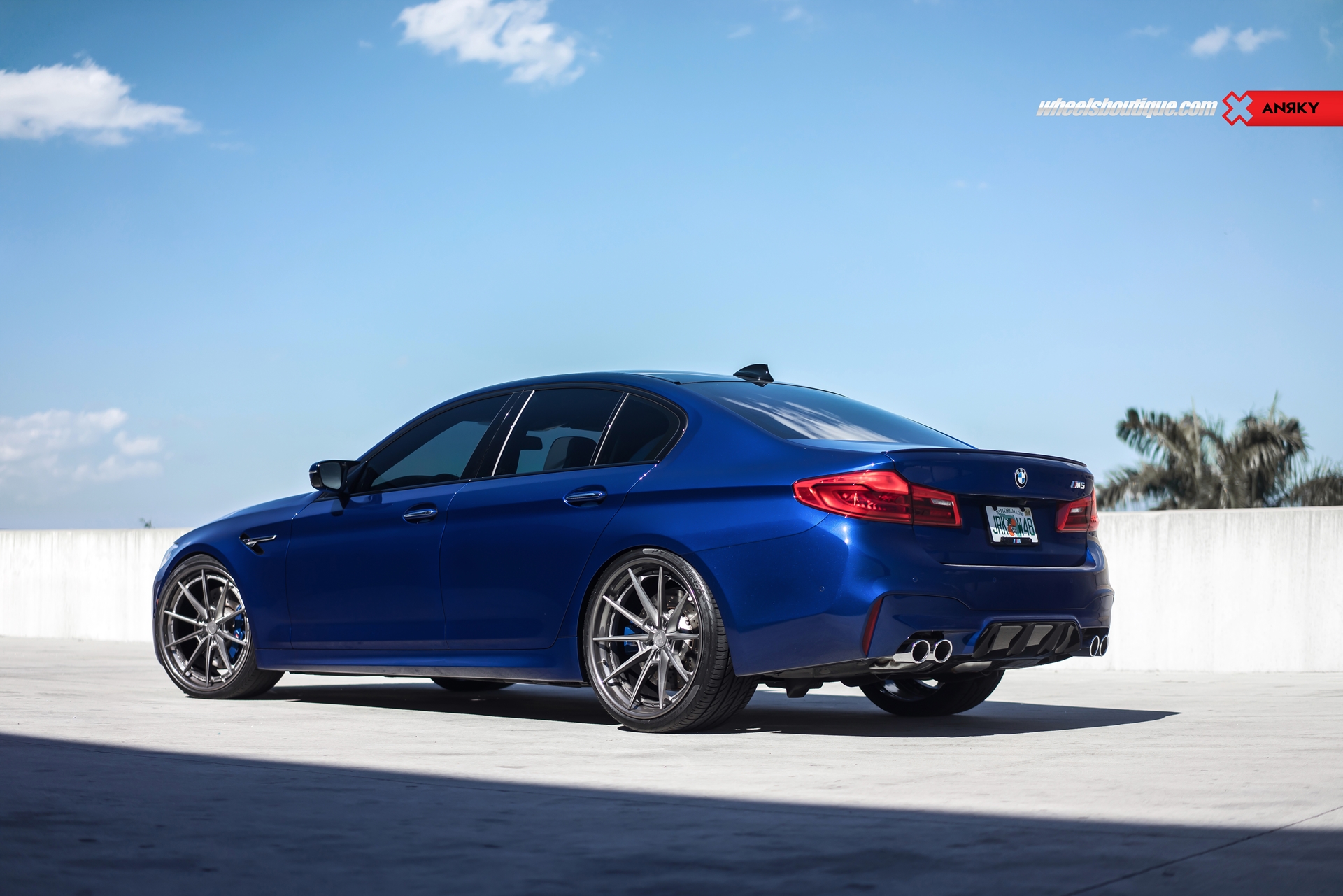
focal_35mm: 55
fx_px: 2052
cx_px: 672
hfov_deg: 36.2
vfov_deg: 24.6
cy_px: 448
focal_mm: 55
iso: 100
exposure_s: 1/1600
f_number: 2
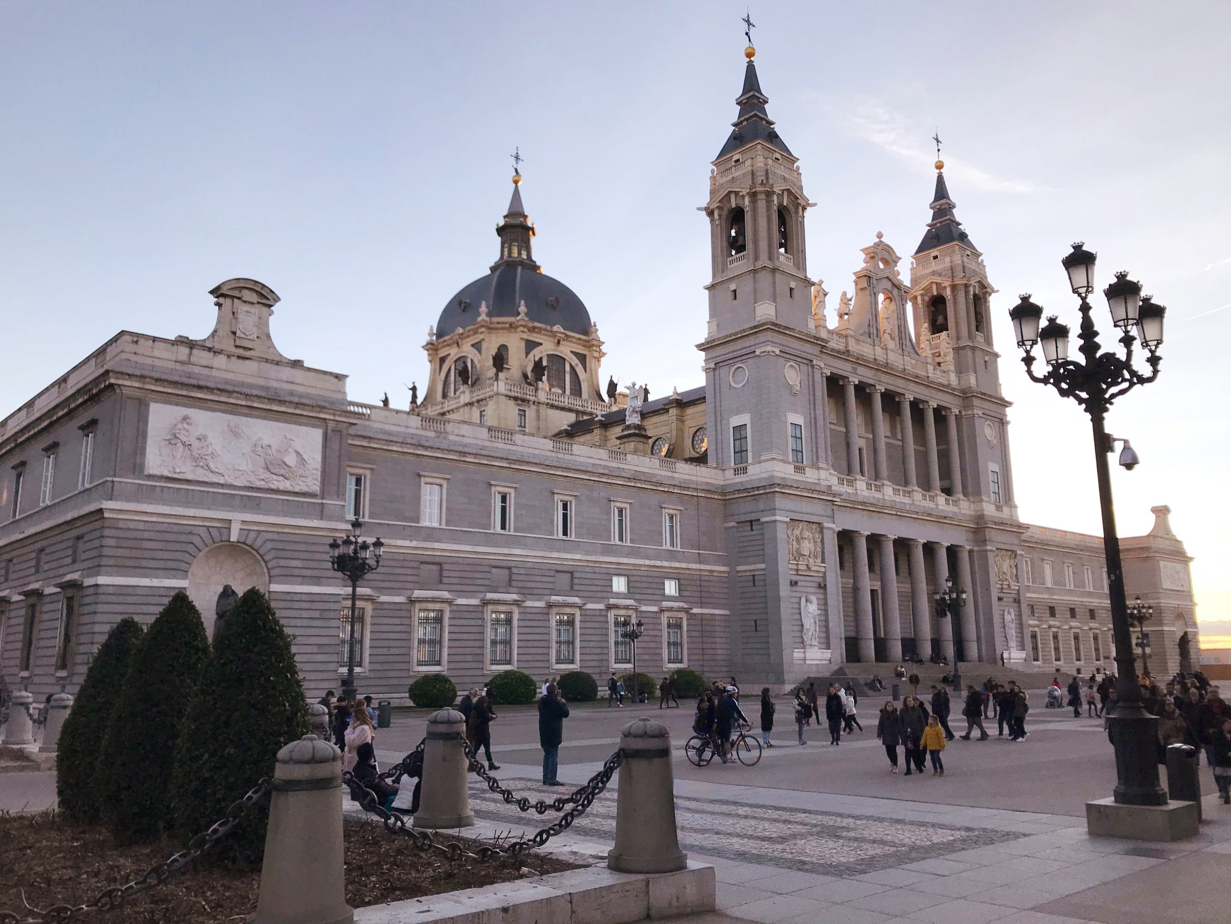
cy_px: 462
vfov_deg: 49.7
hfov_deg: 63.4
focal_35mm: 28
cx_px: 616
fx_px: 996
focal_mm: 3.99
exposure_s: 1/651
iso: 20
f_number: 1.8
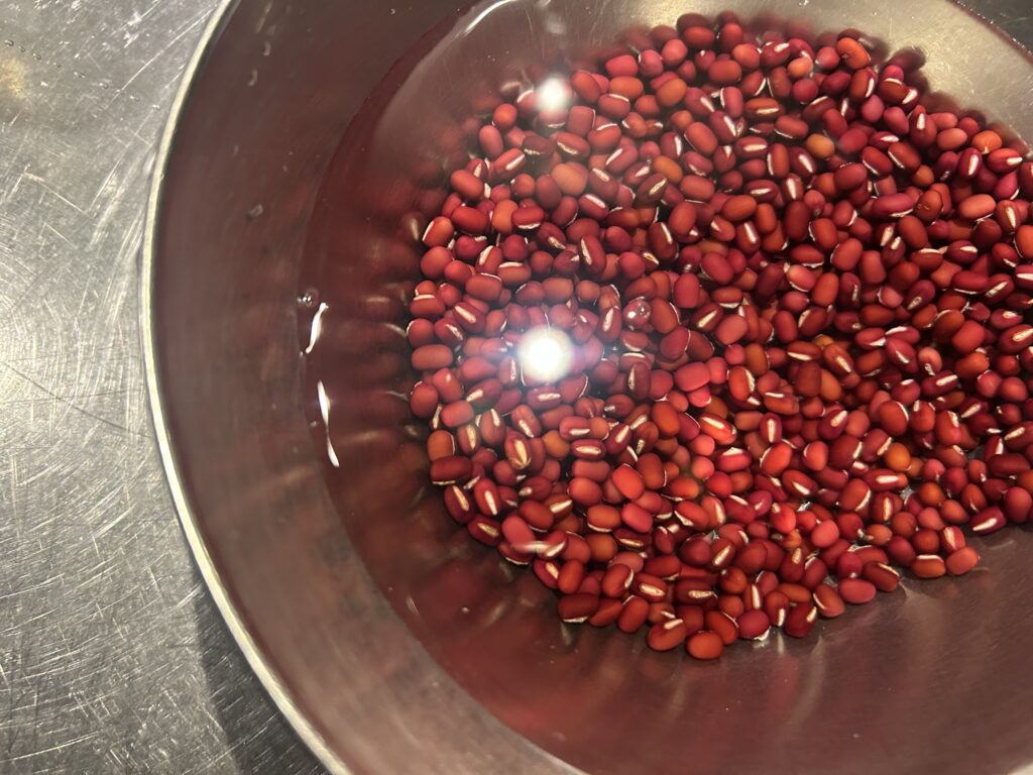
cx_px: 516
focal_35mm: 26
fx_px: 776
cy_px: 388
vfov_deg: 53.1
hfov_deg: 67.3
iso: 400
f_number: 1.5
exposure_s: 1/33
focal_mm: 5.7
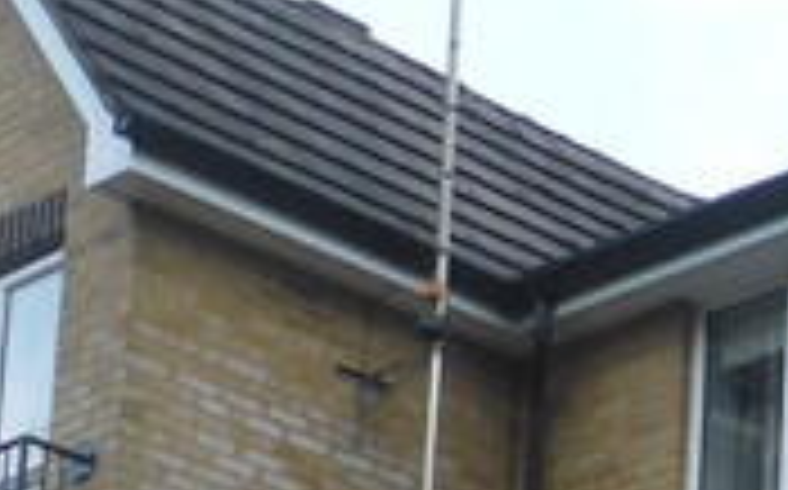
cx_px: 1423
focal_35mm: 155
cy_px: 1101
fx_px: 3326
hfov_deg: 12.4
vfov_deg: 7.9
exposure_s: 1/100
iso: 100
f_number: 3.3
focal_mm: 4.3
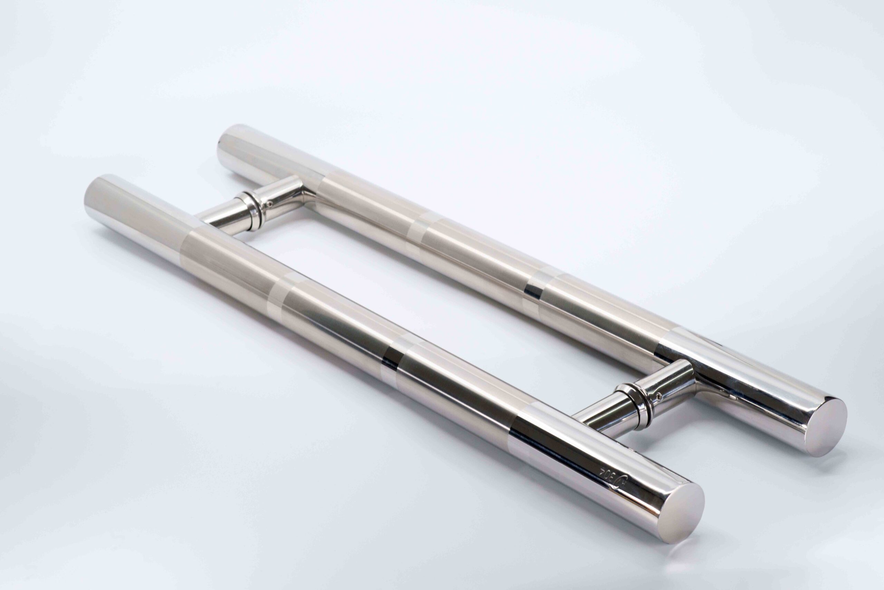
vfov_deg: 16.1
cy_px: 295
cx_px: 442
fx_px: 2088
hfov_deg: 23.9
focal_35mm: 85
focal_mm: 85
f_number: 16
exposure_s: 1/100
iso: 320
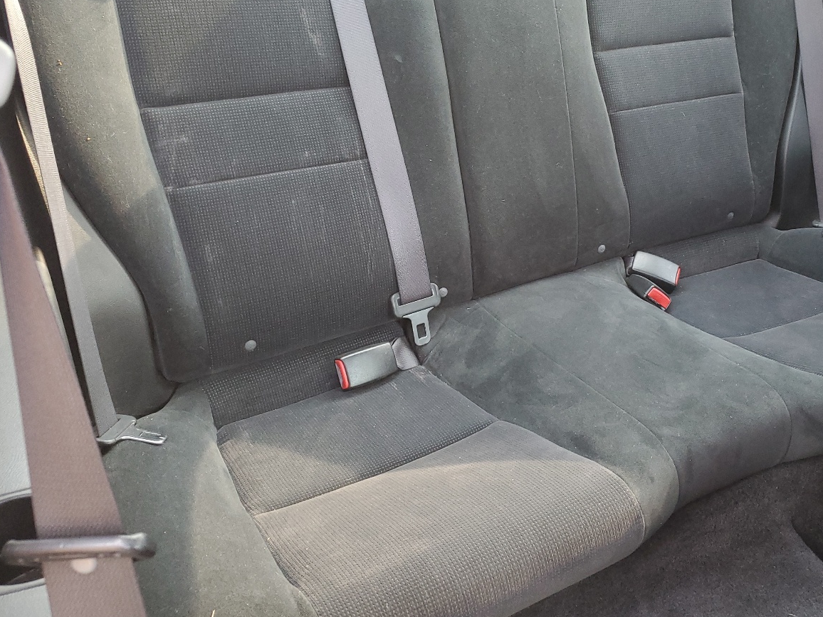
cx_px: 504
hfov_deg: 50.9
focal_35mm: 36
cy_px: 248
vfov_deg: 39.5
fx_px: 856
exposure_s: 1/60.2
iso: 143
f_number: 1.5
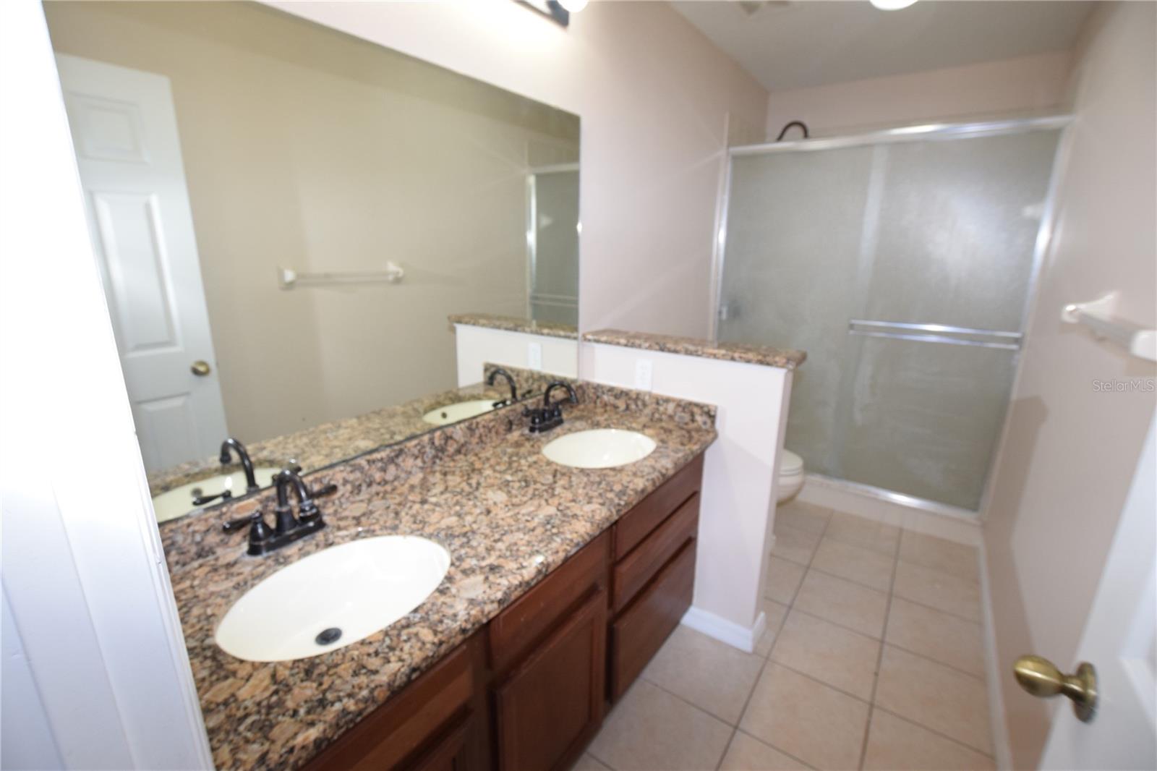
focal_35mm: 15
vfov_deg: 77.3
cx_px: 578
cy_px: 386
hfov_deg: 100.4
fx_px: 482
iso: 800
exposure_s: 1/125
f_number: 5.6
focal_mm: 10
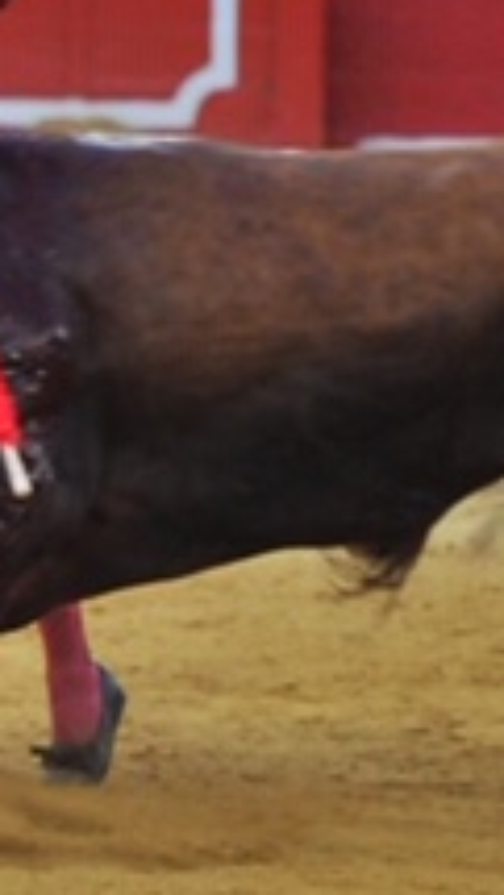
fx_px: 13561
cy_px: 362
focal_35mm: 571
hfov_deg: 2.1
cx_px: -433
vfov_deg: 3.8
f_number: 2.8
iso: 1250
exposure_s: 1/250
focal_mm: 122
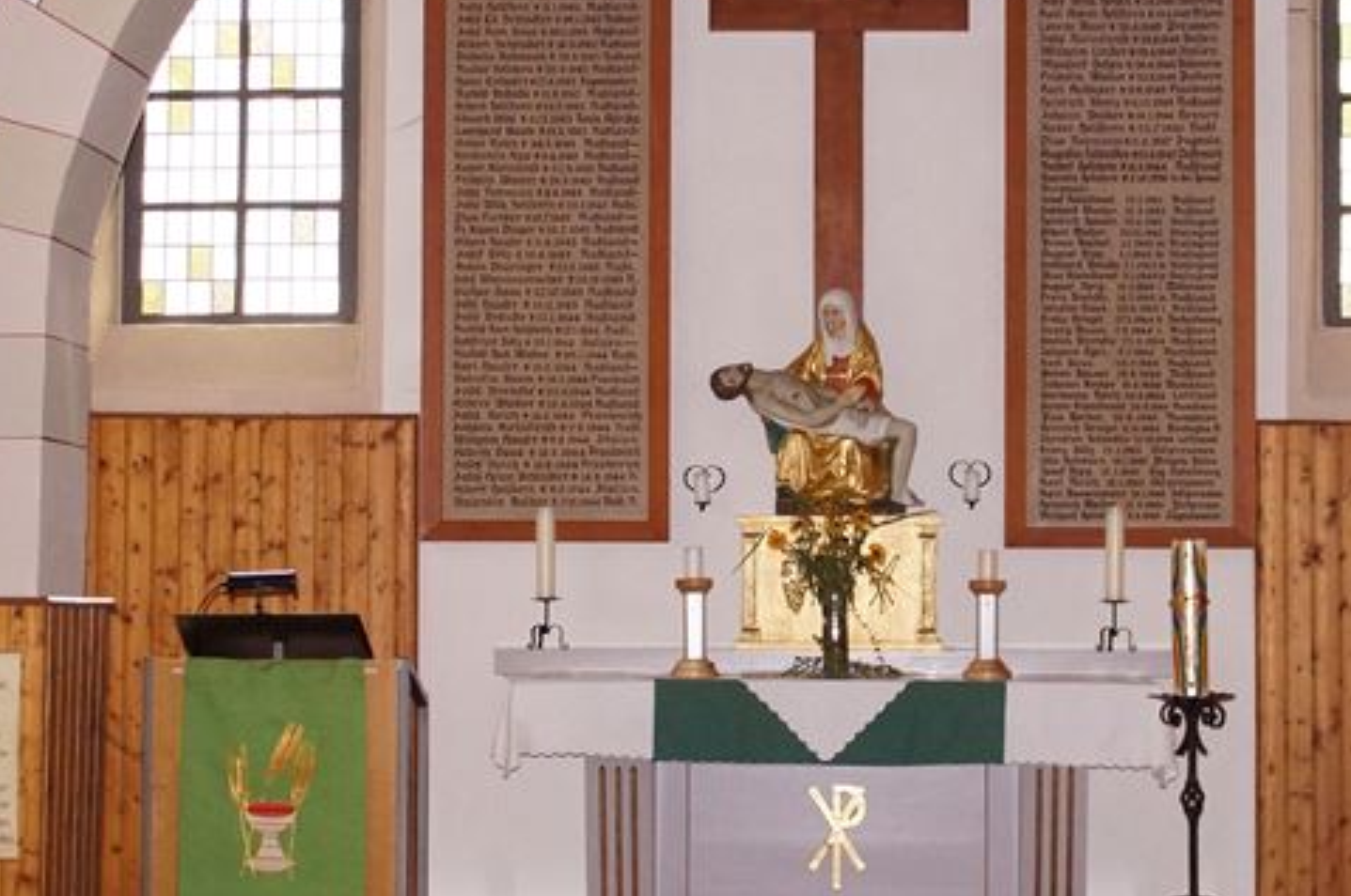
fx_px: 2886
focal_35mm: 77
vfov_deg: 17.7
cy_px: 375
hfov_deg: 26.3
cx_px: 778
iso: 2000
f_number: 4
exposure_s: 1/160
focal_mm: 24
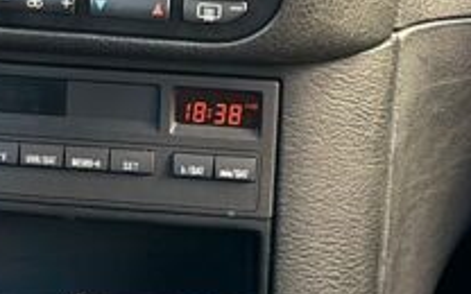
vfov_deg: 6.7
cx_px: 38
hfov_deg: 10.6
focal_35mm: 196
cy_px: 190
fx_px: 2516
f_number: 1.78
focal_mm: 6.86
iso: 160
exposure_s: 1/60
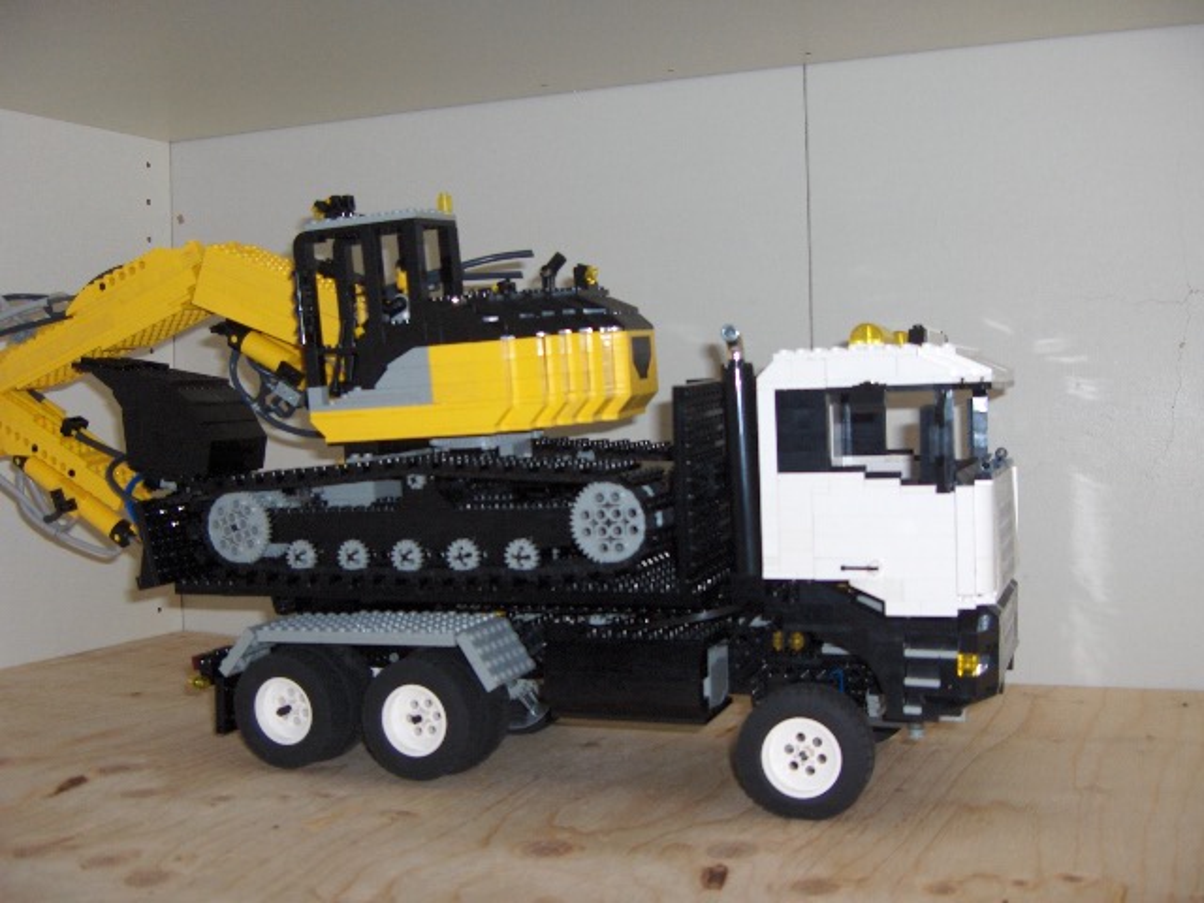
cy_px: 452
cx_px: 602
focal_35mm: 39
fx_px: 1356
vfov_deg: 36.8
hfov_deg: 47.9
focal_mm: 8
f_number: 2.8
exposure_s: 1/60
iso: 100
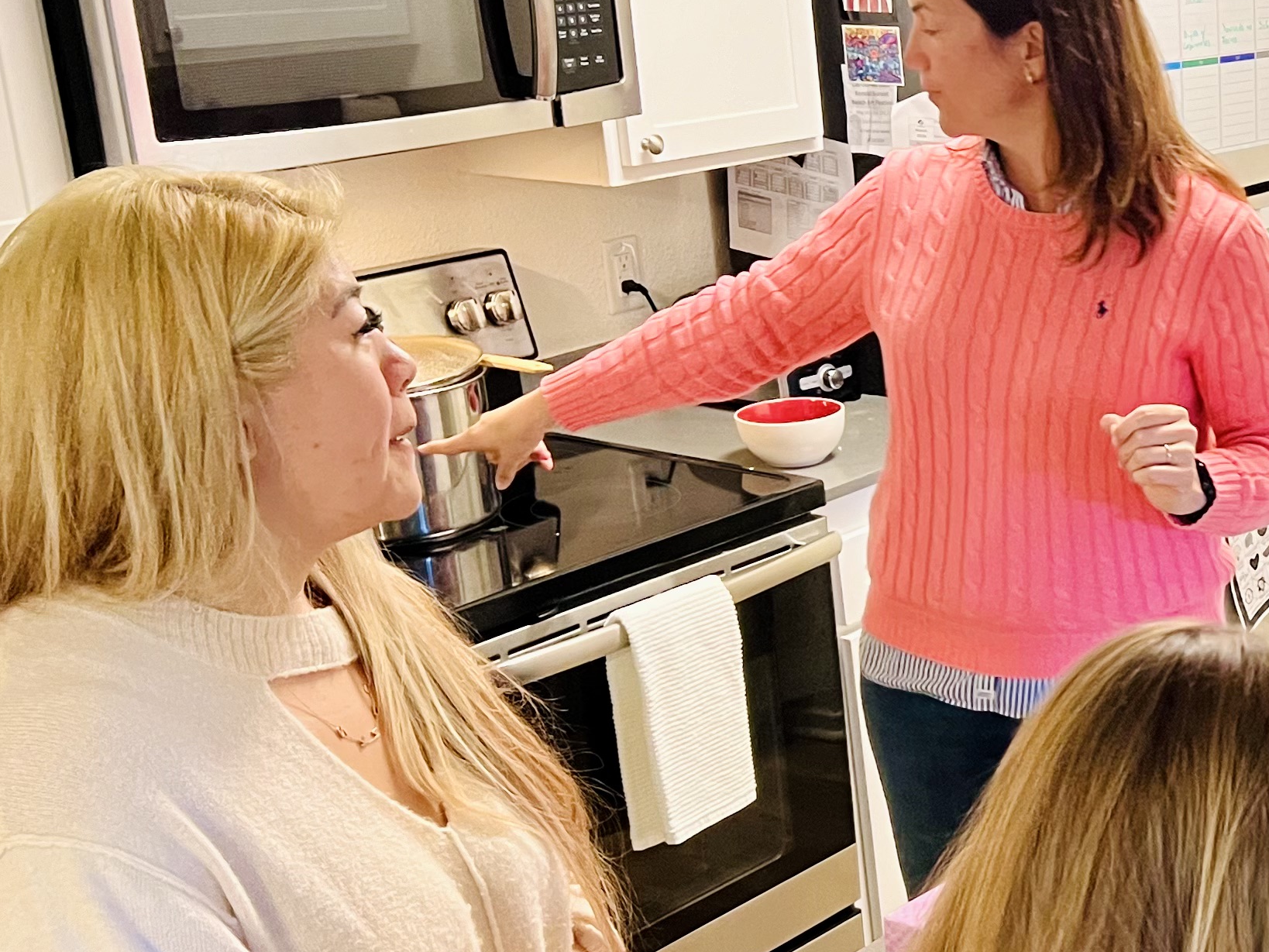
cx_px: 1425
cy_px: 593
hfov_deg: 27.5
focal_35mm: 64
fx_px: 2347
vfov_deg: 22.9
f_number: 1.5
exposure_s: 1/60
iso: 250
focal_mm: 5.7
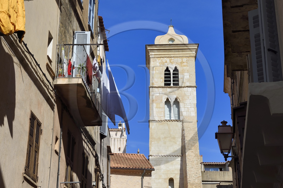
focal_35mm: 66
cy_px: 94
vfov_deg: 20.6
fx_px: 518
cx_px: 142
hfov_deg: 30.5
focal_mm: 66
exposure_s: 1/250
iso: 200
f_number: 16
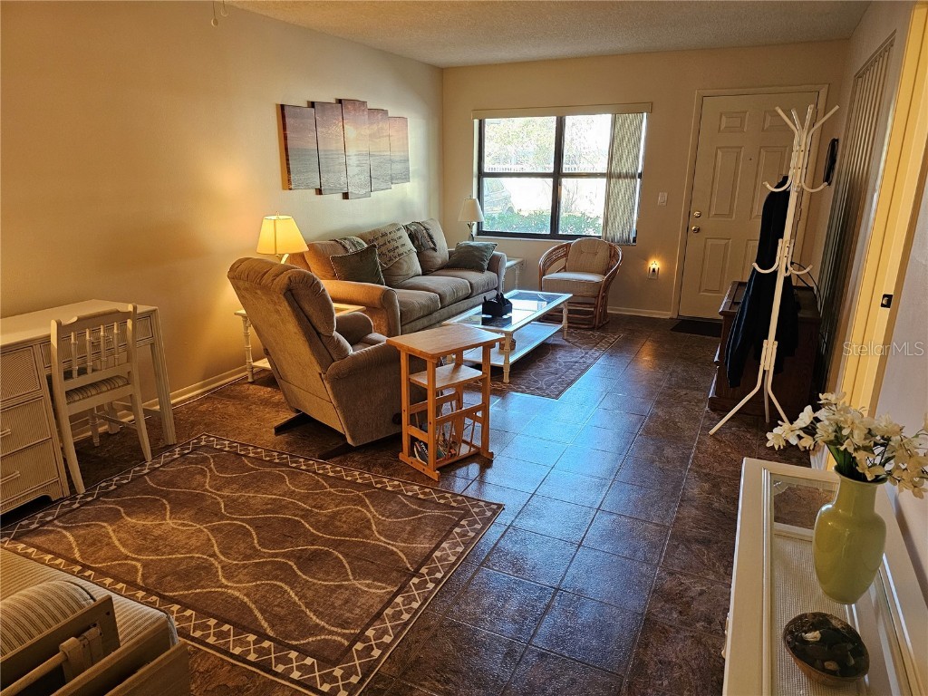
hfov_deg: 73.9
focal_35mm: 23
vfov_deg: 58.9
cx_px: 464
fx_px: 617
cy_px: 348
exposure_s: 1/120
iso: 320
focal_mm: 6.3
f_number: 1.7
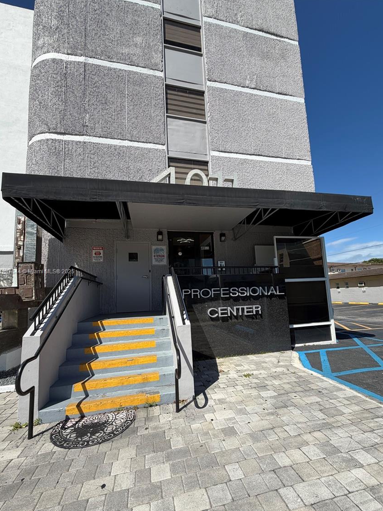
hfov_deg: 81.7
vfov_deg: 98.0
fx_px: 221
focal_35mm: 15
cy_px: 272
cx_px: 196
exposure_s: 1/770
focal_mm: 2.22
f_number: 2.2
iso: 32
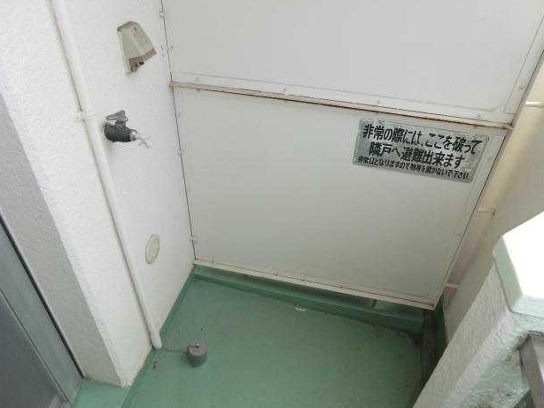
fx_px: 393
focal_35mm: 25
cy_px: 212
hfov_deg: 69.4
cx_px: 265
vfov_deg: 54.9
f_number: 3.2
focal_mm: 4.3
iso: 80
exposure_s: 1/250
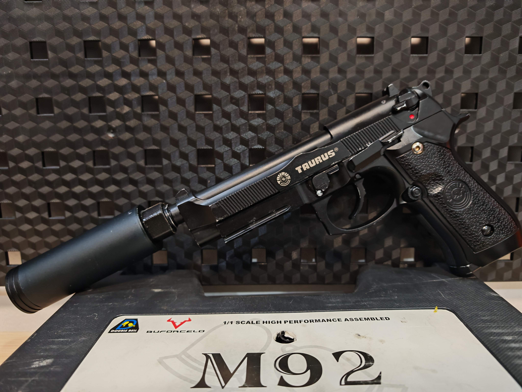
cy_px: 196
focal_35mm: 24
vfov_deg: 56.8
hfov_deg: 71.6
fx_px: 362
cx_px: 261
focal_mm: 6.83
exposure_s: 1/33
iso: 200
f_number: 2
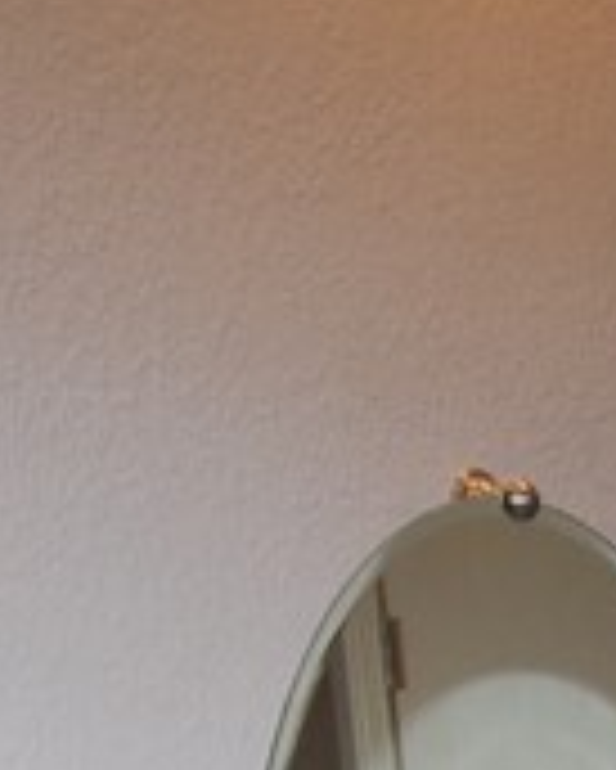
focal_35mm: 89
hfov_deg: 15.7
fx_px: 2026
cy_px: 1486
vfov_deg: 16.8
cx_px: 955
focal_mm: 10
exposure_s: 1/60
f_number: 4
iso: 200
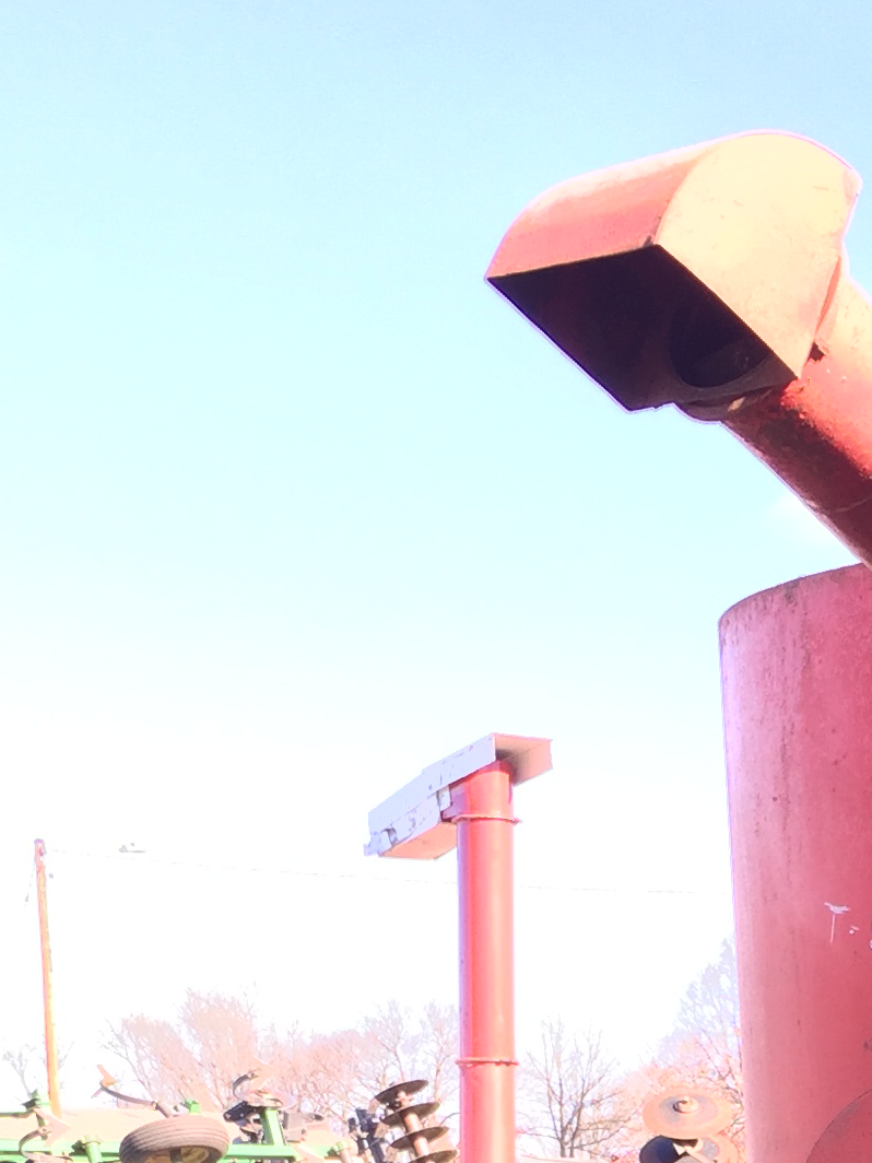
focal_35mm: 89
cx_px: 797
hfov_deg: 16.4
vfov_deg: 20.0
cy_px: 1553
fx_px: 2989
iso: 32
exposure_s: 1/120
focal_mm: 4.15
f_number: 2.2
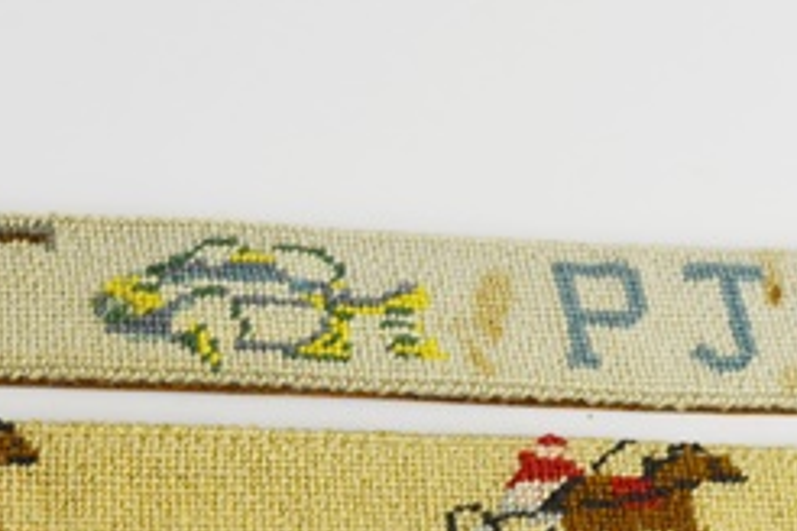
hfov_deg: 17.5
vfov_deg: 11.6
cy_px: 469
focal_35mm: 117
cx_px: 405
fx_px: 2590
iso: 200
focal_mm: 32
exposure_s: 1/160
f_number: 6.3
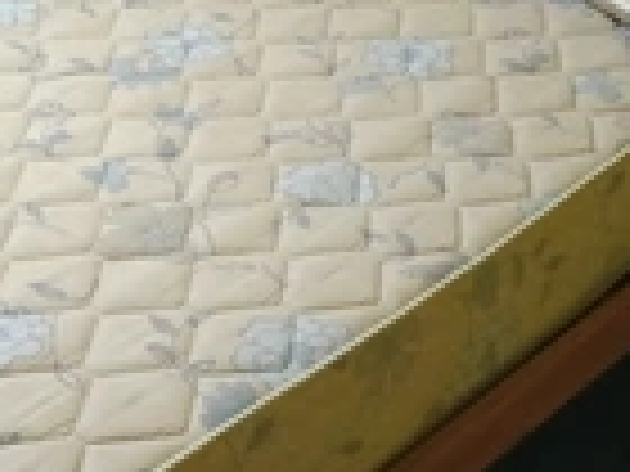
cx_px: 126
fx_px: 1147
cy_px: 108
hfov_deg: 30.0
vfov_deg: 23.0
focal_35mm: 63
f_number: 2
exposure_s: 1/20
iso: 747
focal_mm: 3.54
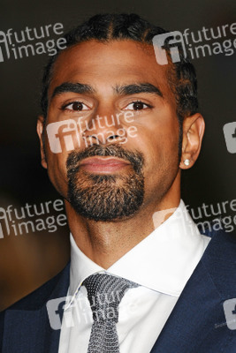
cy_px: 176
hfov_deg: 5.0
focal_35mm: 278
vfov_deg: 7.4
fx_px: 2726
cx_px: 118
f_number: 4.5
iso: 320
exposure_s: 1/200
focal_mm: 185
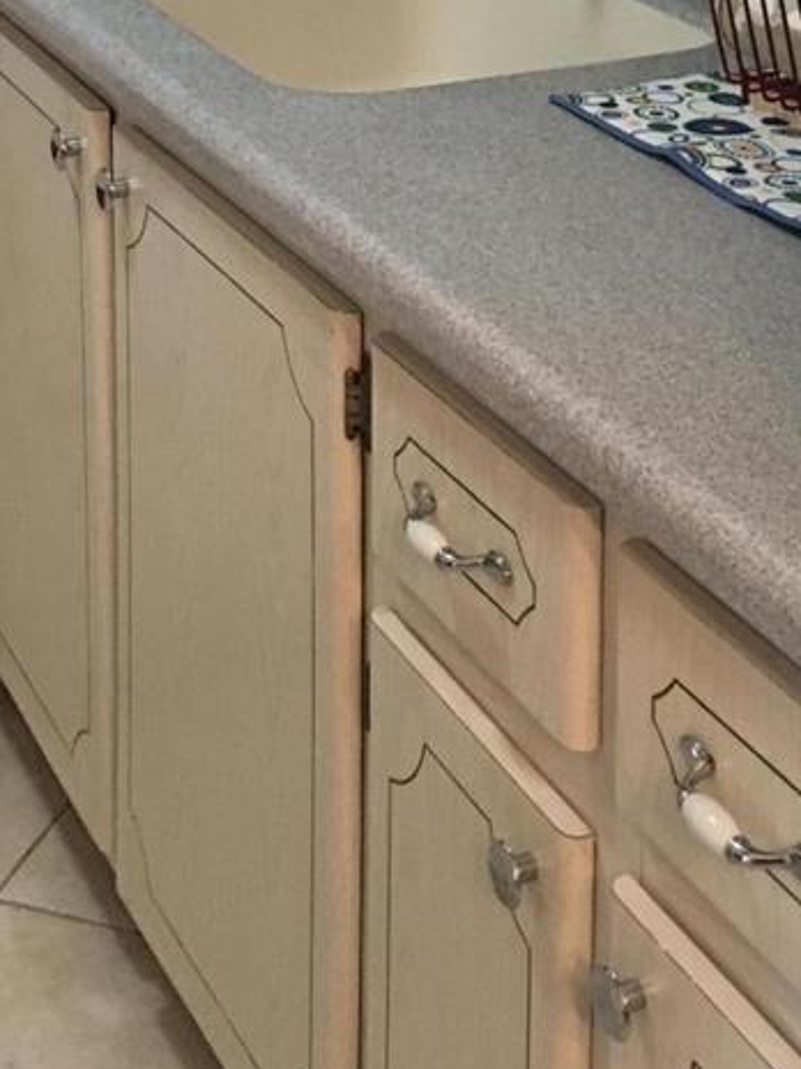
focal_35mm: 75
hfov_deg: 19.6
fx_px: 2314
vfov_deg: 23.5
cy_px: -244
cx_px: 331
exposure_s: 1/30
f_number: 2.2
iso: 160
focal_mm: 4.15
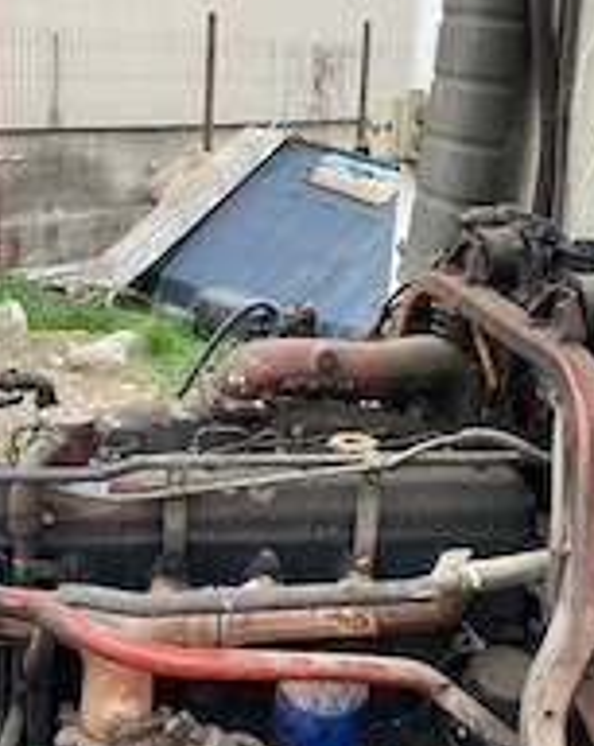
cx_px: 237
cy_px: 525
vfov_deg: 34.9
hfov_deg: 28.5
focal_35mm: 53
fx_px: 1167
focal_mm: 4.25
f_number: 1.8
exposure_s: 1/121
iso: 80
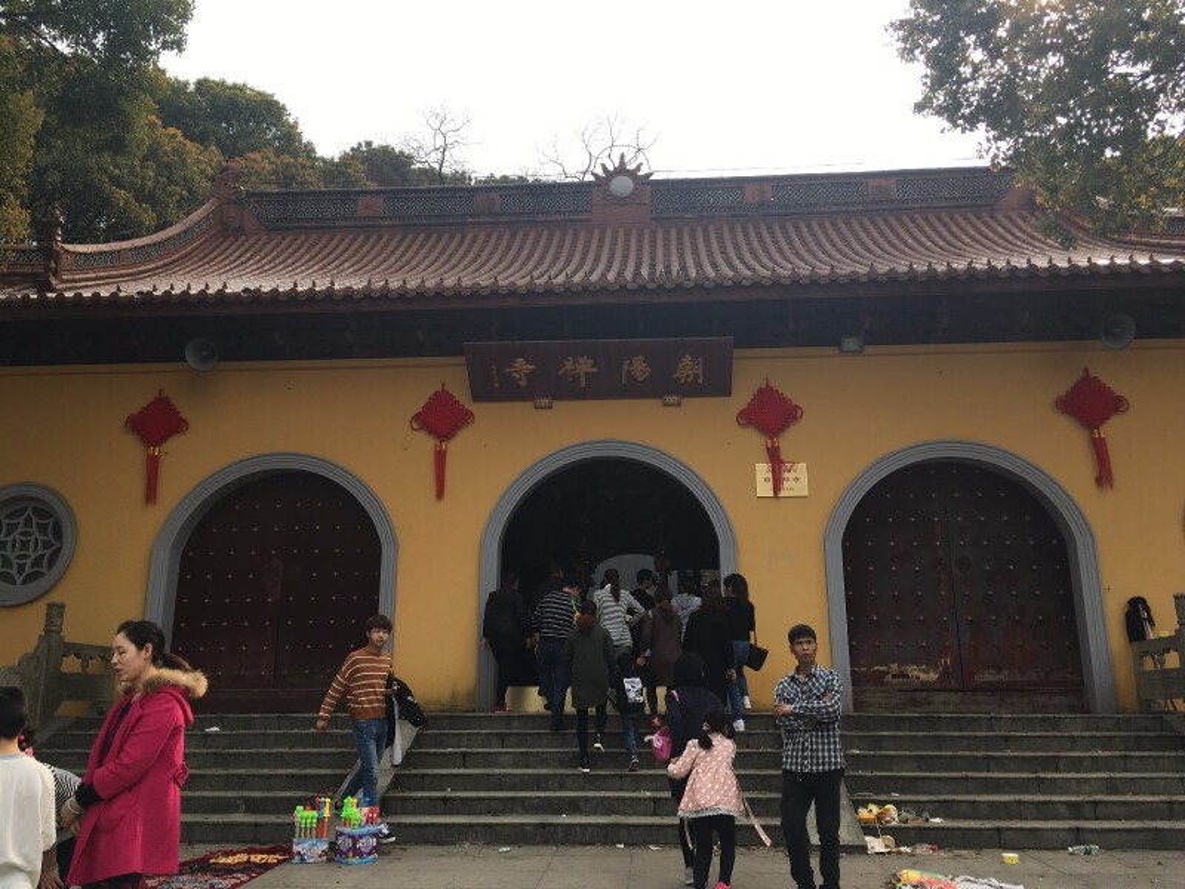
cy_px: 444
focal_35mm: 29
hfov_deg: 61.7
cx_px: 592
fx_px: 993
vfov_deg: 48.2
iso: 25
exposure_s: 1/864
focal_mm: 4.15
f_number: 2.2
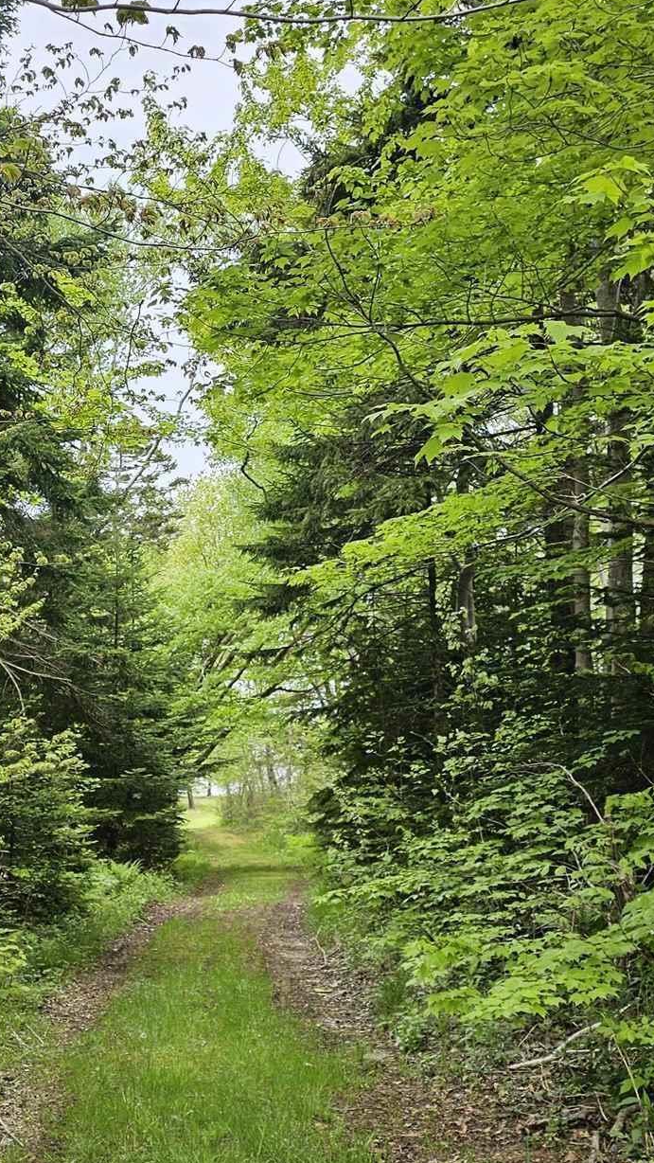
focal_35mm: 47
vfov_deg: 43.2
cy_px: 759
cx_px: 233
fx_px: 1449
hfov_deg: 25.3
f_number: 1.7
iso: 12
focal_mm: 6.3
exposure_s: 1/180
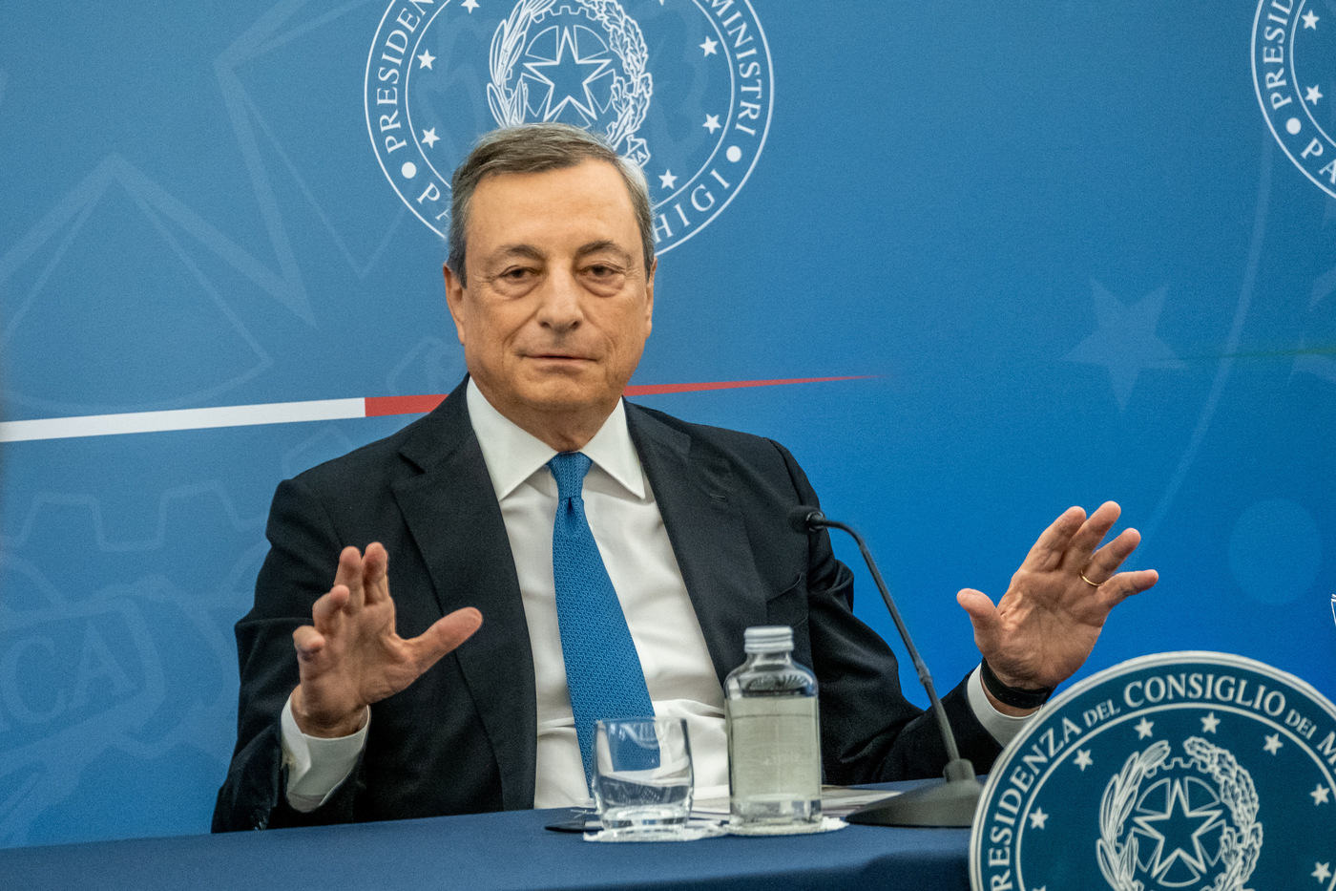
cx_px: 668
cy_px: 446
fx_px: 10946
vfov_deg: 4.7
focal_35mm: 295
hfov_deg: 7.0
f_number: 5
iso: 8000
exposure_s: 1/250
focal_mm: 196.6
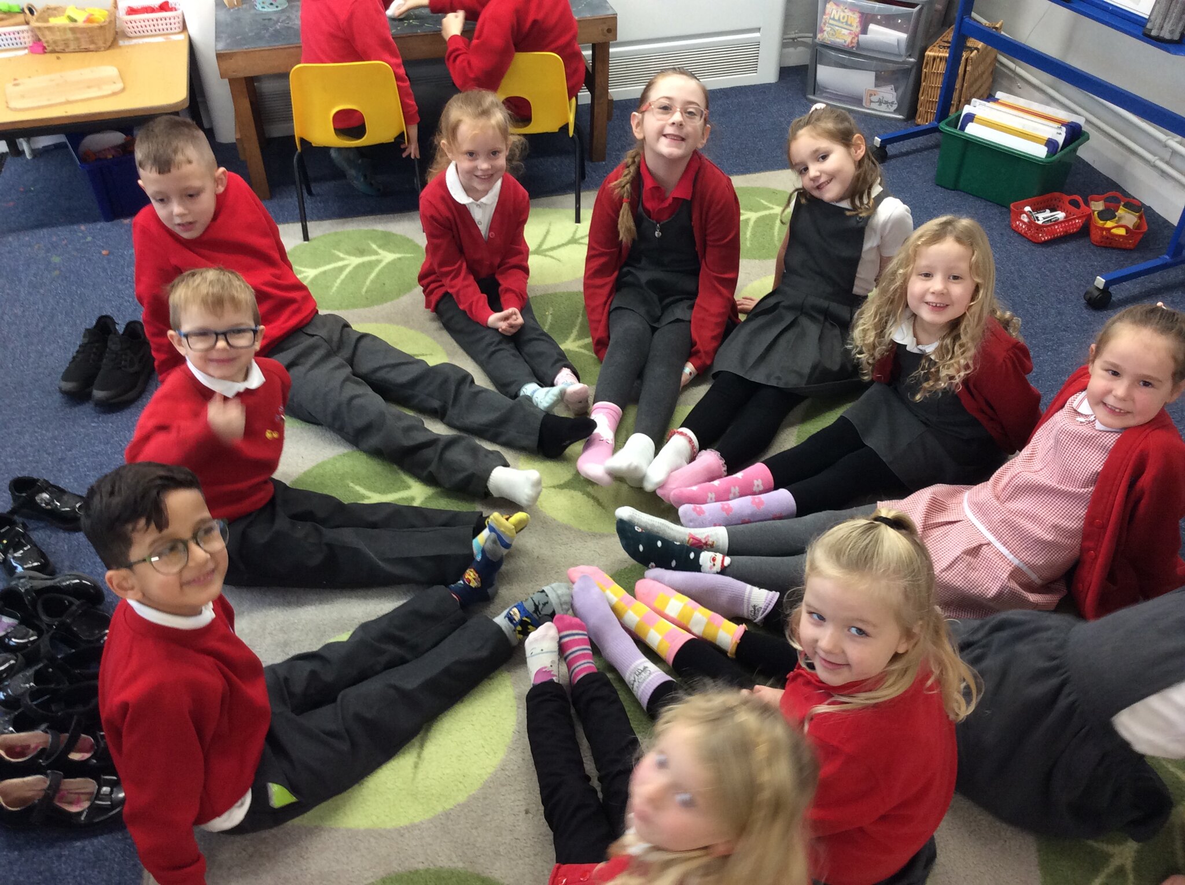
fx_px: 1094
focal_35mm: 32
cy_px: 442
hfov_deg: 56.9
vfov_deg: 44.1
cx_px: 592
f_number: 2.4
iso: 64
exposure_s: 1/25
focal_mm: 3.3
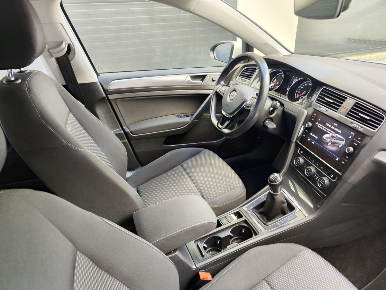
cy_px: 145
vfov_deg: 58.9
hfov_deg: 73.9
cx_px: 193
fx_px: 256
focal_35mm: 23
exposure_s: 1/100
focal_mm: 7.01
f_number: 1.69
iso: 314
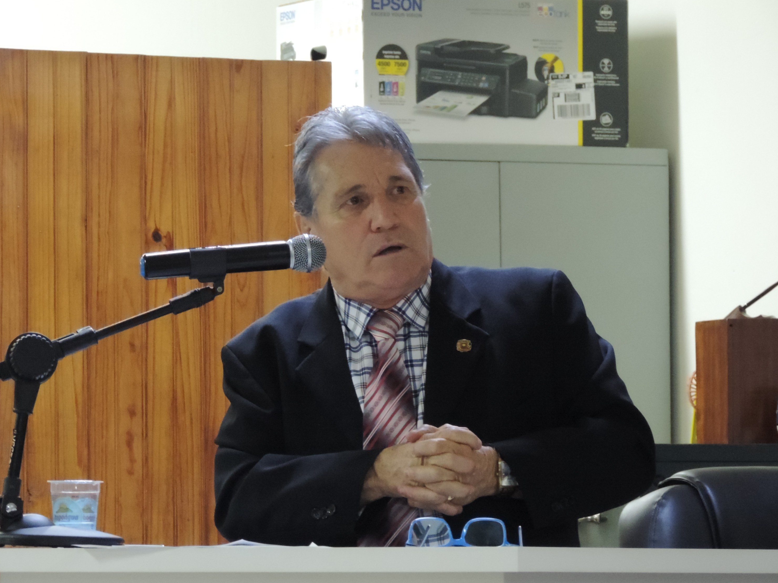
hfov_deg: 6.6
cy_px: 300
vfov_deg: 4.9
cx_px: 370
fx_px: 6787
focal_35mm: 302
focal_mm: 49
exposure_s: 1/15
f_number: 4.7
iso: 1400
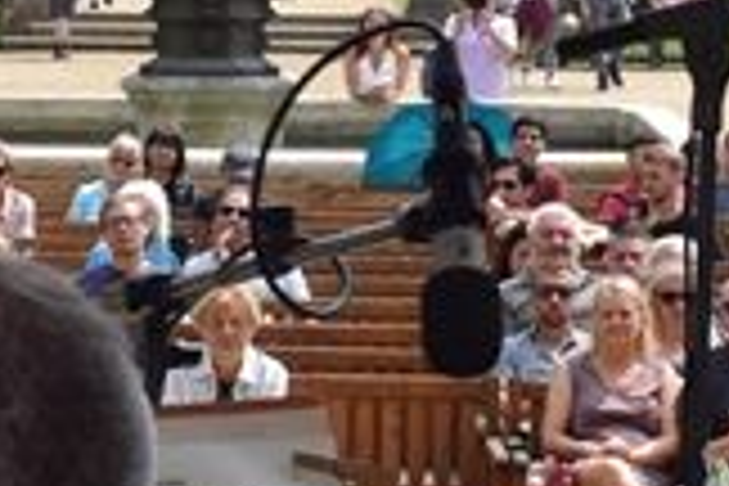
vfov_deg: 4.8
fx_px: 5771
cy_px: 74
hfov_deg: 7.2
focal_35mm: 285
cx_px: 122
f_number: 10
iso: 100
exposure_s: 1/200
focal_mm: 30
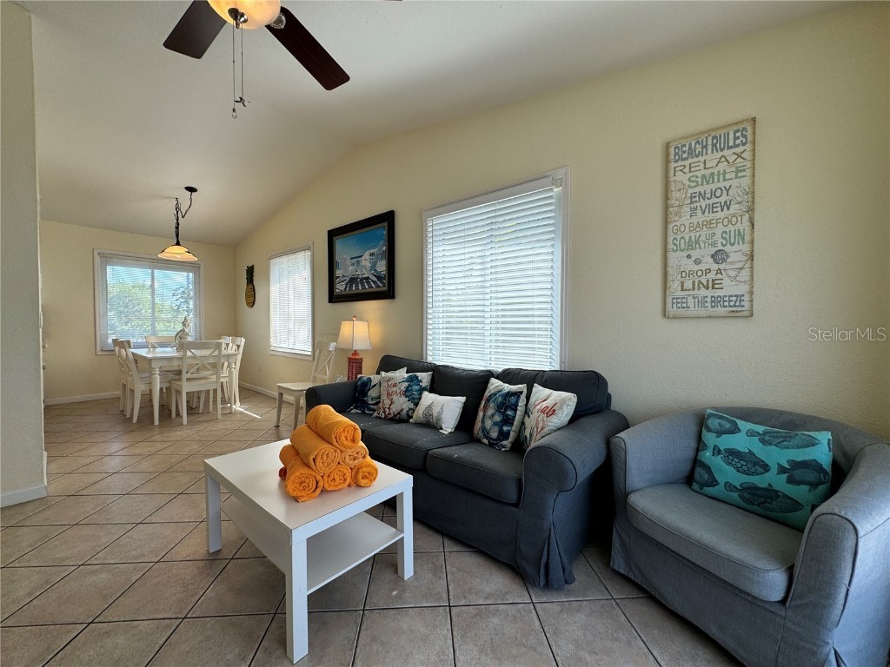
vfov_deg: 85.7
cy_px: 334
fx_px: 360
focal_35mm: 14
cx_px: 445
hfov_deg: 102.1
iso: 40
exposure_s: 1/187
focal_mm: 2.22
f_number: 2.2
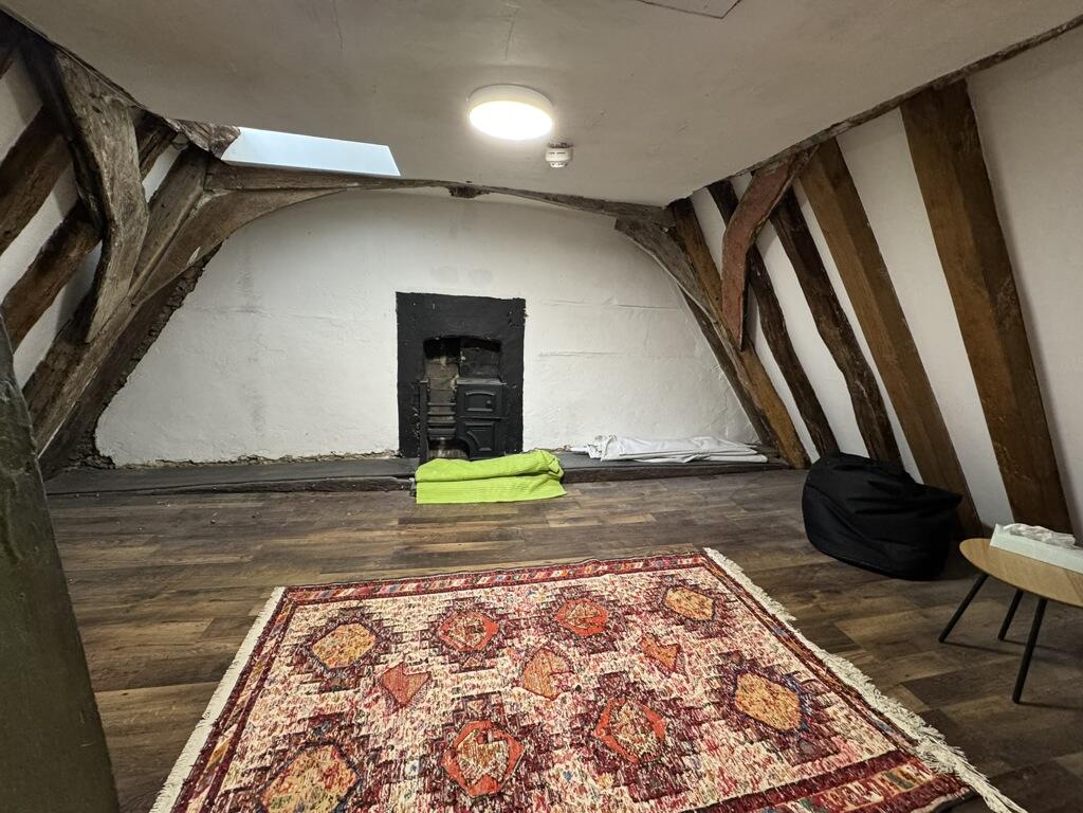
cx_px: 542
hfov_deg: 102.1
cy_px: 406
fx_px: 438
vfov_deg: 85.7
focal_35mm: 14
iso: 400
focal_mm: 2.22
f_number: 2.2
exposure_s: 1/50
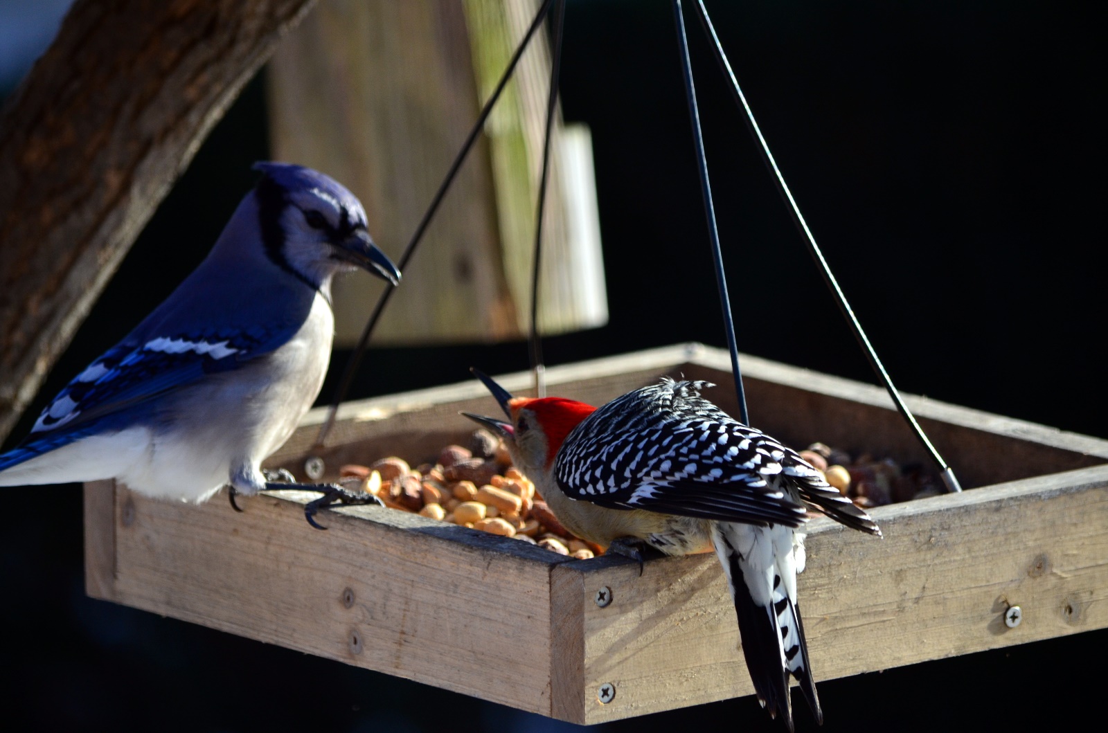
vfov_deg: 4.3
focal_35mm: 315
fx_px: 9673
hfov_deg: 6.6
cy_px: 366
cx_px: 554
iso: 400
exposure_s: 1/800
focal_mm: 210
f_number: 5.3
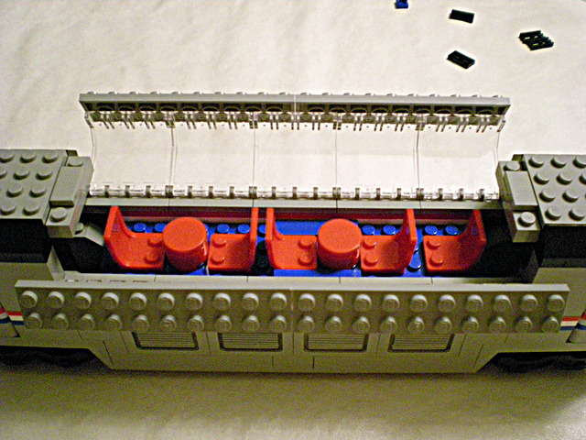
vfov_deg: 37.7
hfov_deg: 49.0
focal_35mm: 38
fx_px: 643
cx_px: 293
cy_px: 220
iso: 800
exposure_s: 1/33.2
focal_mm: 6.3
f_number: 3.1
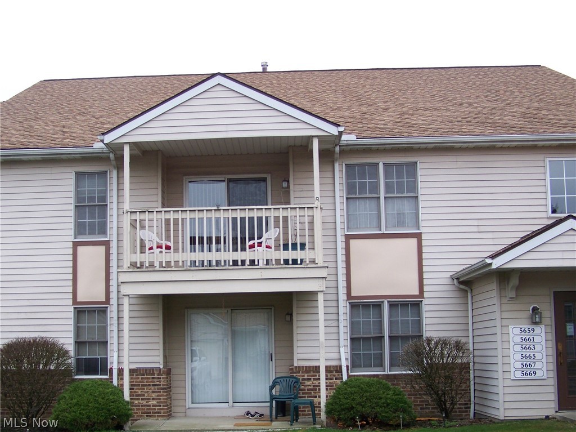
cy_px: 216
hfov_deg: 49.0
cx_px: 288
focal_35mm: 38
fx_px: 632
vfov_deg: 37.7
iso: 64
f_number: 2.8
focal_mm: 6.3
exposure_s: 1/160
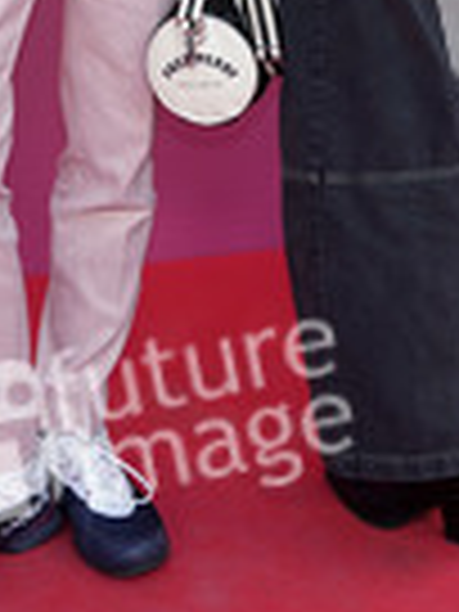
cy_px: -248
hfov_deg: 11.1
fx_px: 2351
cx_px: 252
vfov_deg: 14.1
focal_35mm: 133
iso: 640
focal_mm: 47
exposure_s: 1/160
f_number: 5.6
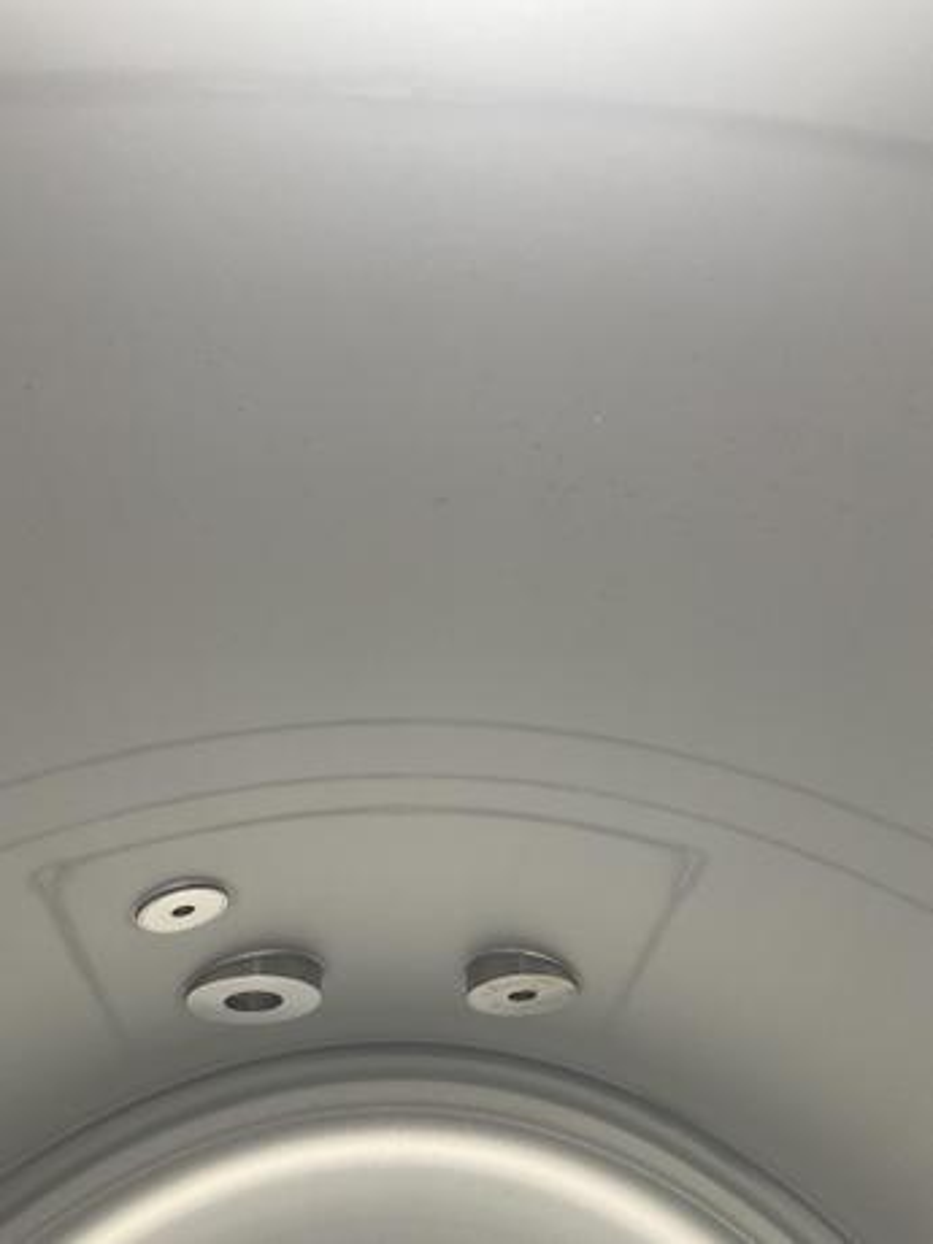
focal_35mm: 29
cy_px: 622
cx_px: 466
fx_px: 1042
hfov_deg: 48.2
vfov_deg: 61.7
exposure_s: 1/62
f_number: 1.8
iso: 64
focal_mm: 3
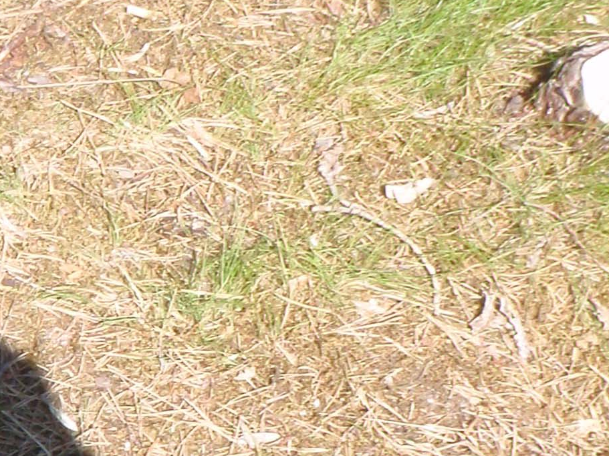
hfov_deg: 14.3
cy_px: 645
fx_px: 2146
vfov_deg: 11.7
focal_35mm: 122
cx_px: -483
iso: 64
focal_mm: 5
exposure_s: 1/100
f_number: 5
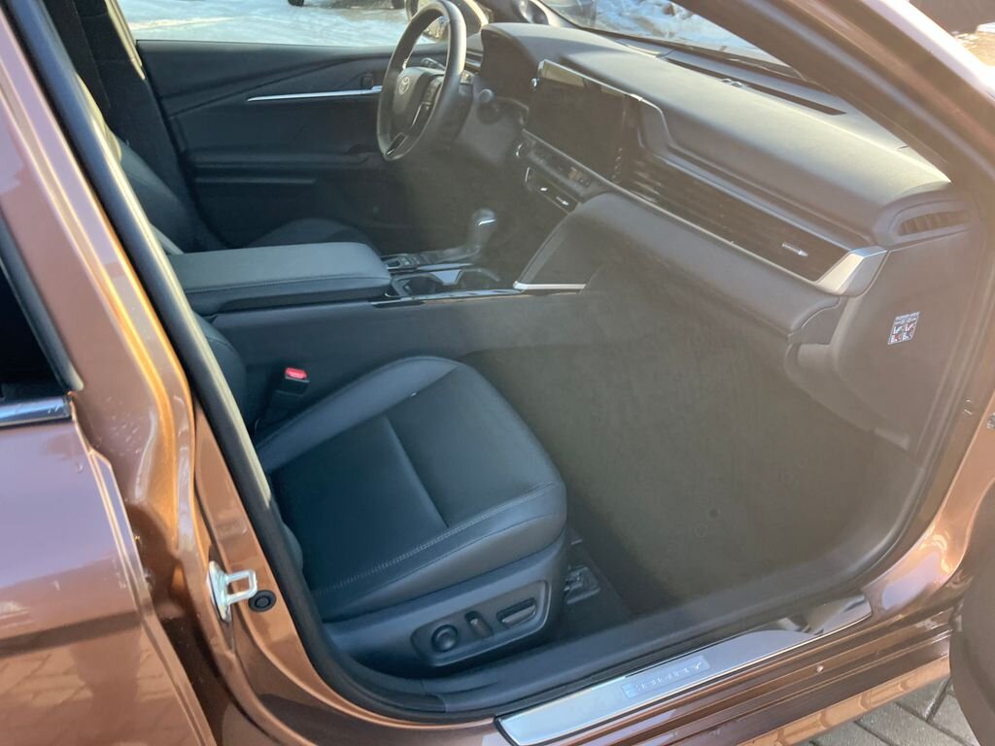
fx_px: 747
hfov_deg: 67.3
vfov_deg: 53.1
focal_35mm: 26
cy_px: 373
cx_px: 498
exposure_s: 1/164
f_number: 1.6
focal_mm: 5.1
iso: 64
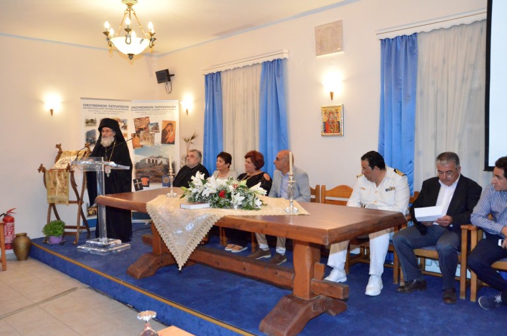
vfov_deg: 43.4
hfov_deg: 62.0
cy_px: 168
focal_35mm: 30
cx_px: 254
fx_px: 422
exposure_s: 1/125
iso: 6400
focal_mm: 20
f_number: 7.1
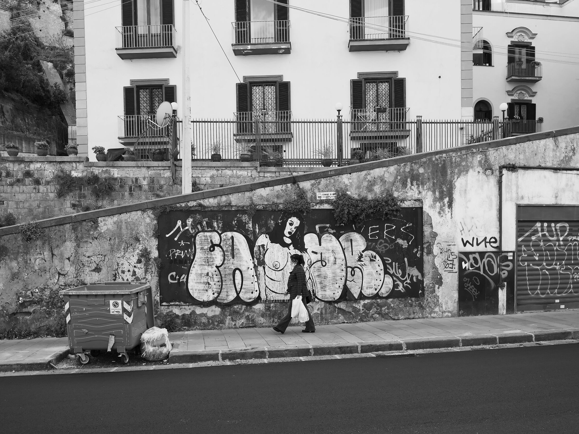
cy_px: 217
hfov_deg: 60.0
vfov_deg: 46.8
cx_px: 290
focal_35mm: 30
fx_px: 502
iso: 200
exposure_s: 1/500
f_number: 4
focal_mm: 15
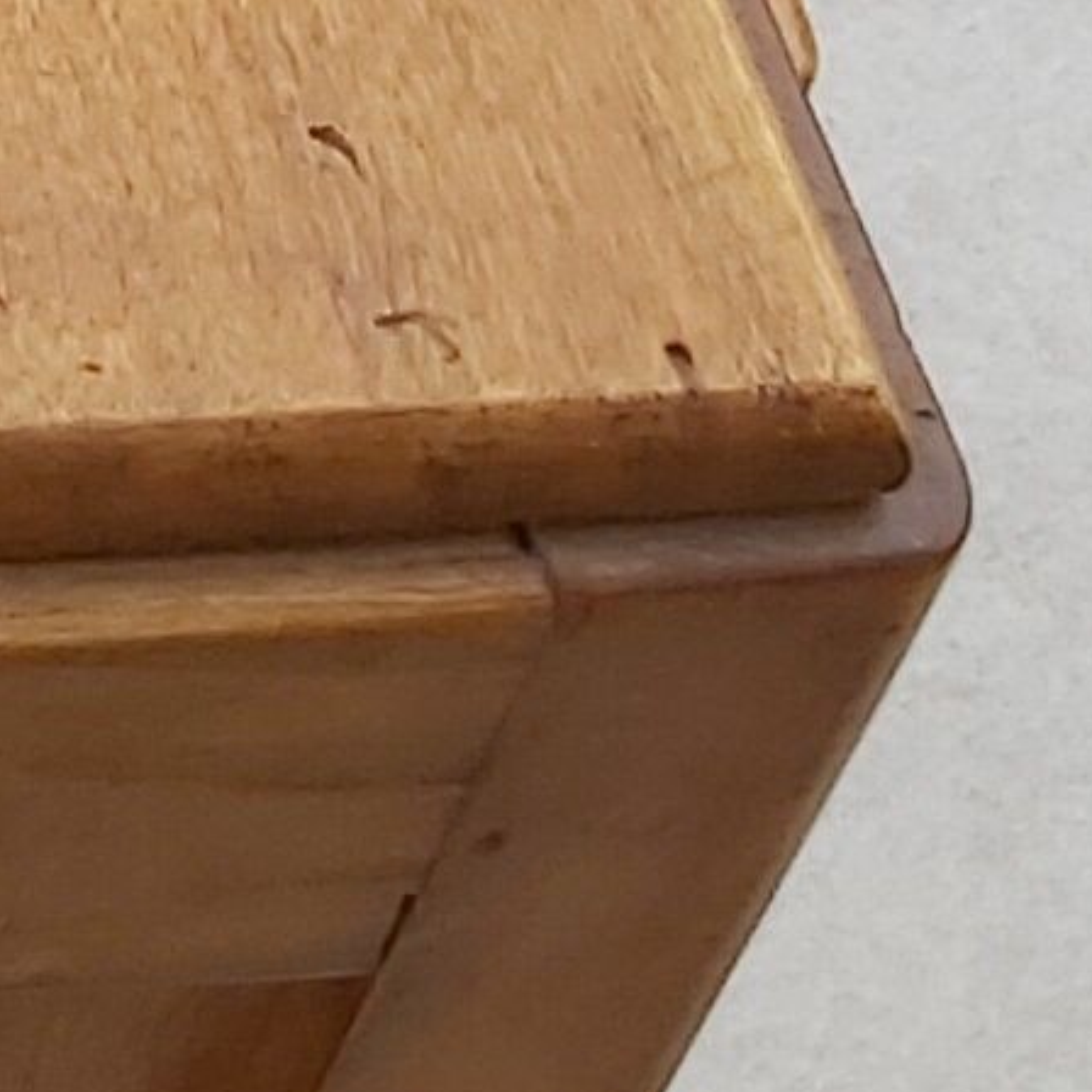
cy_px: -1484
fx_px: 7388
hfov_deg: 7.4
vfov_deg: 7.9
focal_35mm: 207
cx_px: -2247
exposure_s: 1/328
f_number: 1.7
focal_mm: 3.92
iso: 64
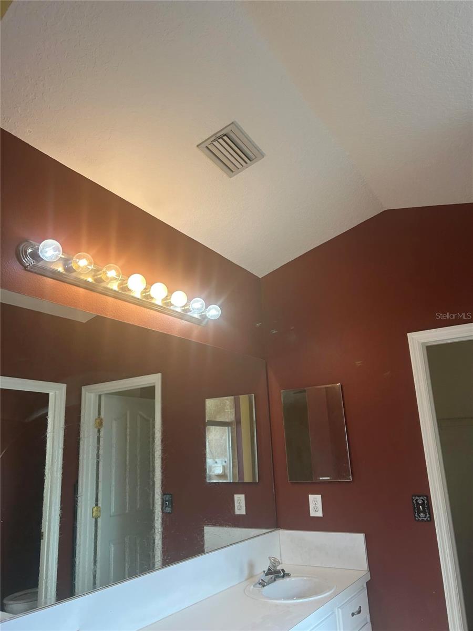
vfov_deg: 67.3
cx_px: 236
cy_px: 316
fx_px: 474
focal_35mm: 26
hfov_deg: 53.1
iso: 40
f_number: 1.5
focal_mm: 5.7
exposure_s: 1/163
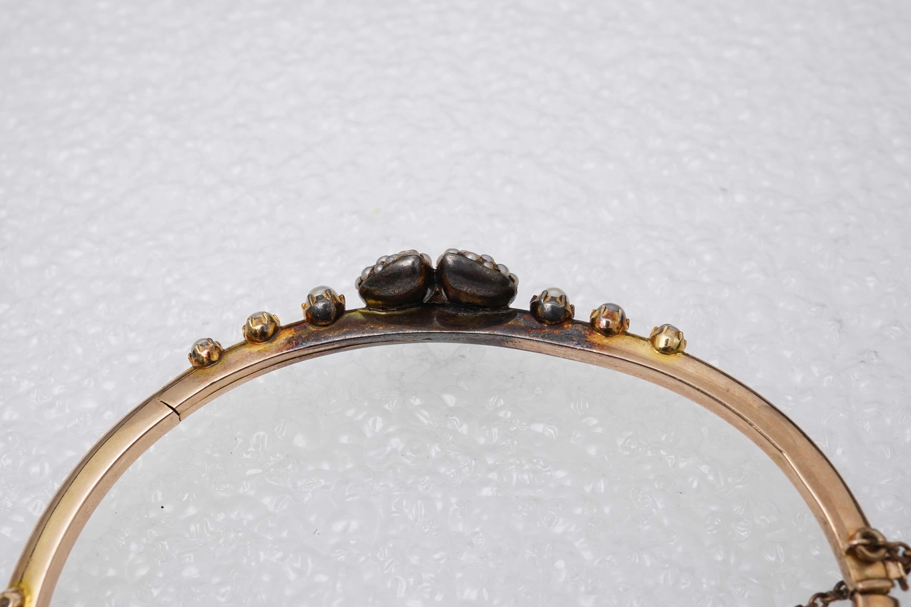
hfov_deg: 43.6
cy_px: 304
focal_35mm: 45
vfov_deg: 29.9
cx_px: 456
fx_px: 1139
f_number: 22
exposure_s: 1/125
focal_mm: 30
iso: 400
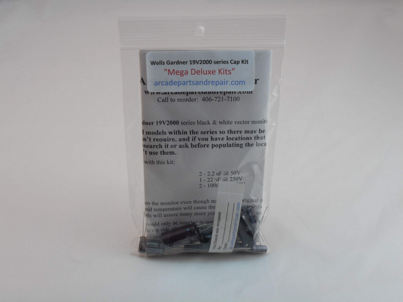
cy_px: 151
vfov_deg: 28.6
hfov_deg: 37.5
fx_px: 594
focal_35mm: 51
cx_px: 202
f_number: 4.9
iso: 200
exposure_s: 1/30
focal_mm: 9.1
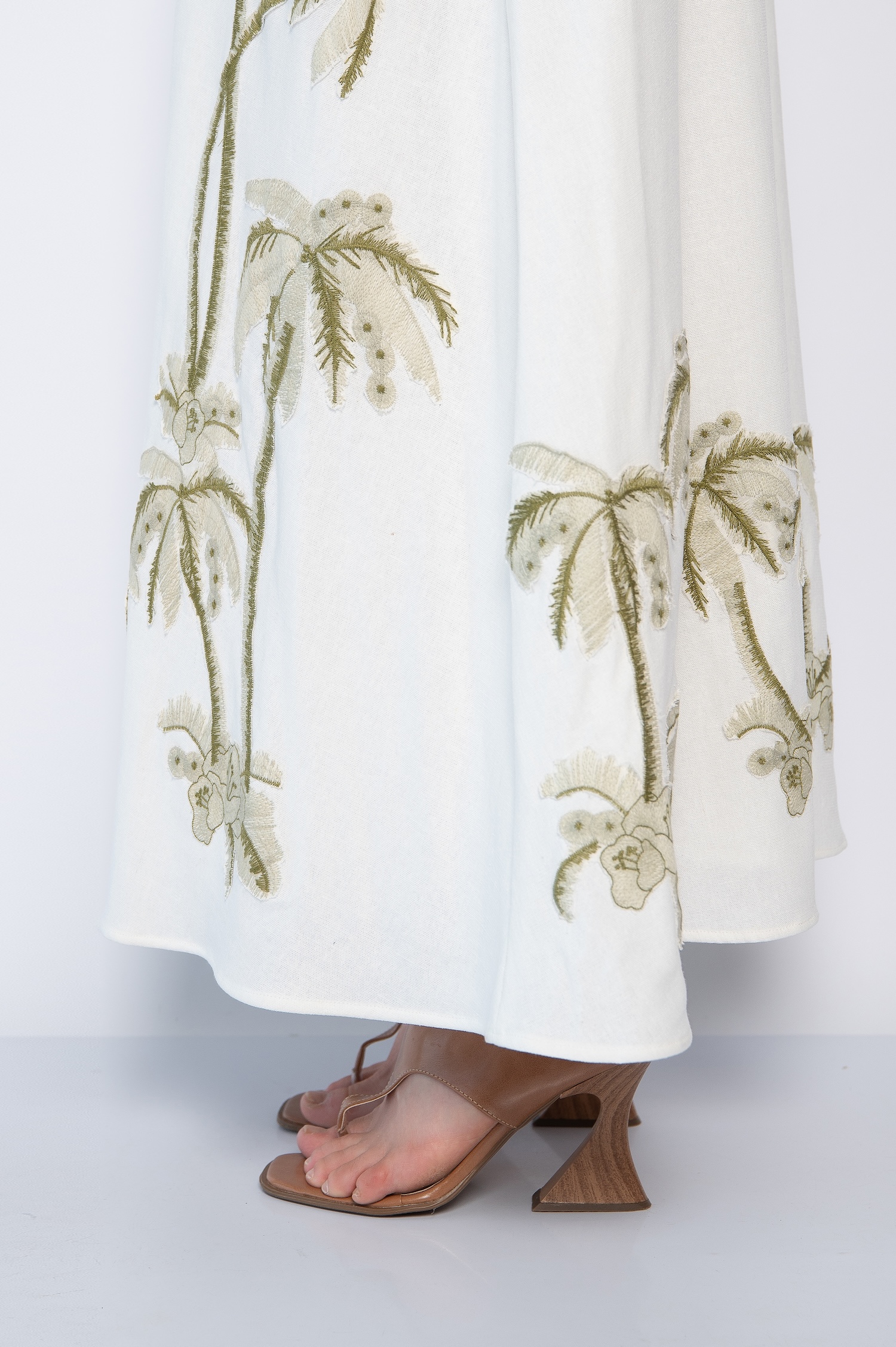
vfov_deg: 36.3
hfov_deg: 24.6
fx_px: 2056
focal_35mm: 55
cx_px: 448
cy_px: 674
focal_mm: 55
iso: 200
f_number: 4.5
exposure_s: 1/125
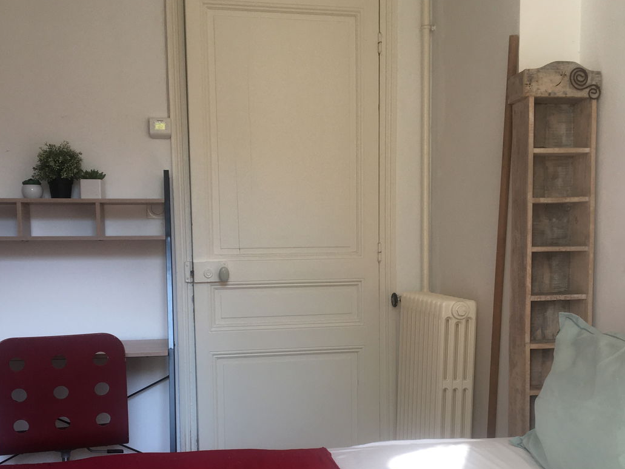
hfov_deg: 42.1
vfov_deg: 31.8
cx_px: 306
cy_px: 326
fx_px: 812
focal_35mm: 45
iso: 32
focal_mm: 4.15
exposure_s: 1/50
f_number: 2.2
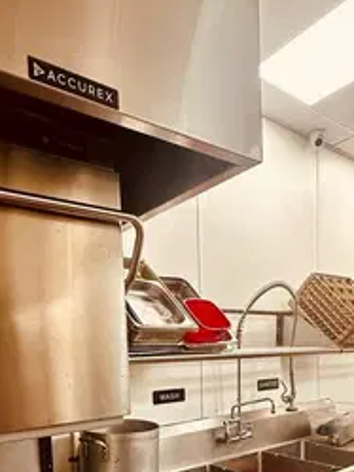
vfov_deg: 55.3
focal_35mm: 30
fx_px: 409
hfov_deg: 46.7
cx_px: 151
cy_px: 384
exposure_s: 1/60
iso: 200
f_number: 2.2
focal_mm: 2.22
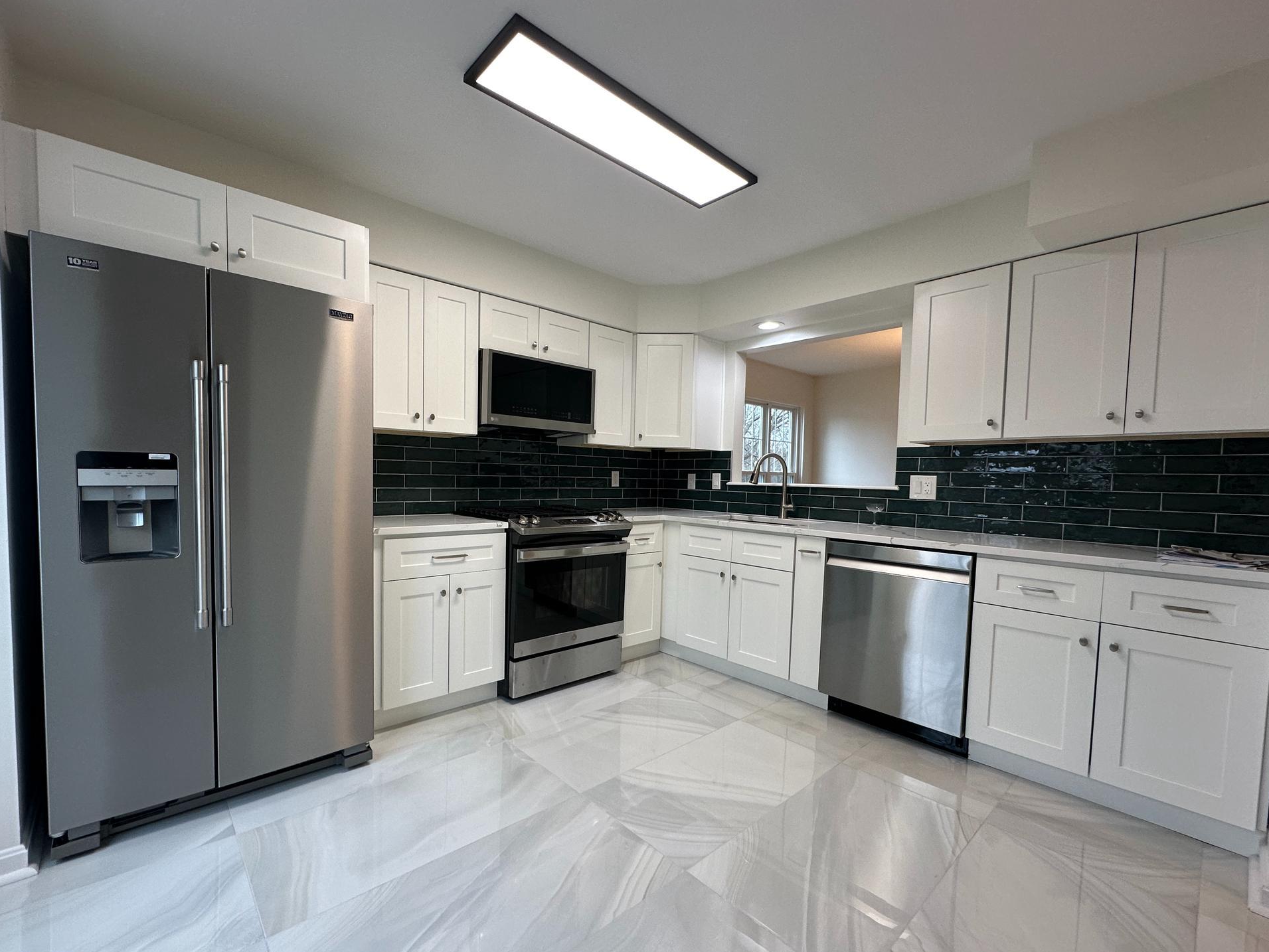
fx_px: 550
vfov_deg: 81.7
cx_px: 594
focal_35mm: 15
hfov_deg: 98.0
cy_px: 505
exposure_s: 1/120
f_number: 2.2
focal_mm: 2.22
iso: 125
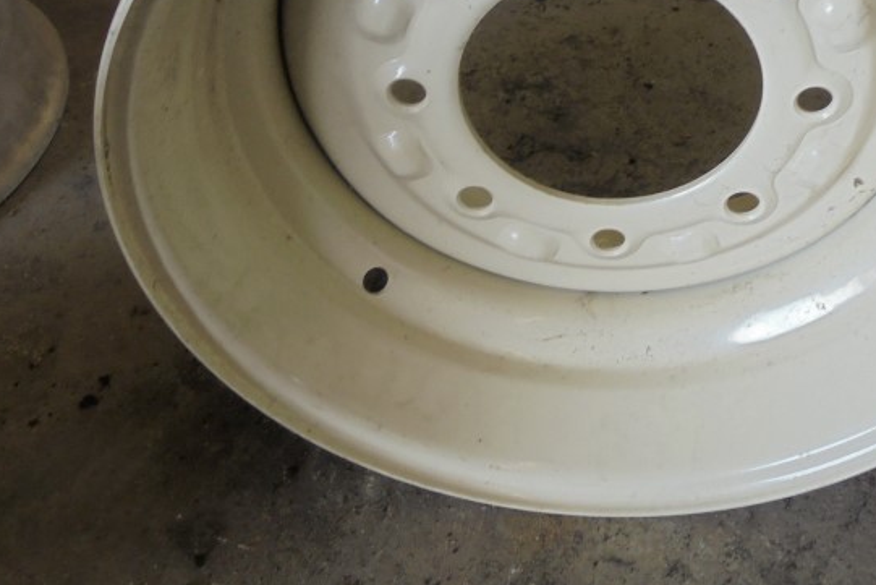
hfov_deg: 40.6
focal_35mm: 48
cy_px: 146
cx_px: 588
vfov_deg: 27.7
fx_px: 1168
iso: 100
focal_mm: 4.6
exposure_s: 1/40
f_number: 3.5
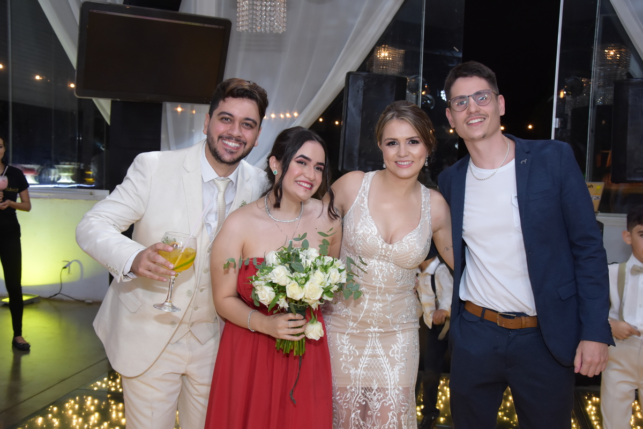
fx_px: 750
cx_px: 322
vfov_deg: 31.9
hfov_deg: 46.4
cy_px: 214
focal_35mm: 42
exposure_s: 1/50
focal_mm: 28
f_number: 5
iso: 1000
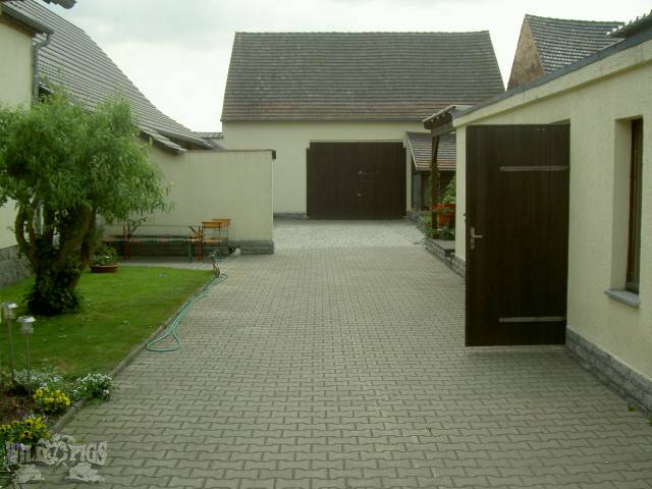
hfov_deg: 47.9
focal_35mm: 39
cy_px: 244
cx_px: 326
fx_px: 735
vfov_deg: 36.8
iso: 50
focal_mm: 8
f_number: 4.7
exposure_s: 1/200
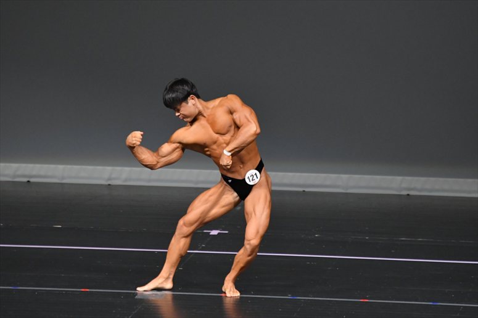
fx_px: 4579
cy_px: 159
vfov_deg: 4.0
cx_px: 239
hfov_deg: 6.0
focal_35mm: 345
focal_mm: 230
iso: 4000
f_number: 5.6
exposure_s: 1/400
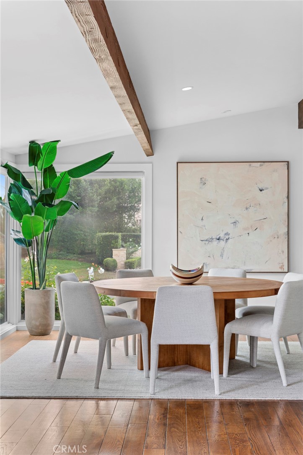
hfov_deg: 26.0
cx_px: 152
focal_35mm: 52
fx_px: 657
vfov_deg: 38.2
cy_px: 228
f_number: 7.1
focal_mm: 52
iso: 400
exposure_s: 6
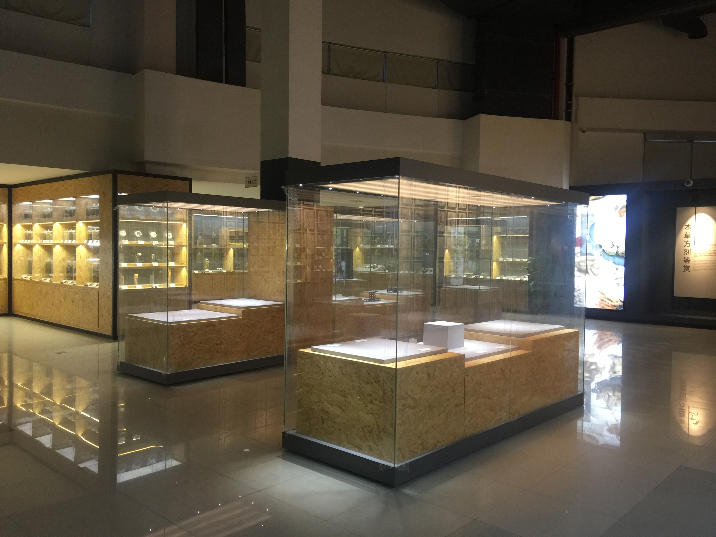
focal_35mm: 29
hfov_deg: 61.7
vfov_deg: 48.2
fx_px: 600
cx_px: 358
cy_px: 268
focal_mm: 4.15
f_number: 2.2
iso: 100
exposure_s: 1/17
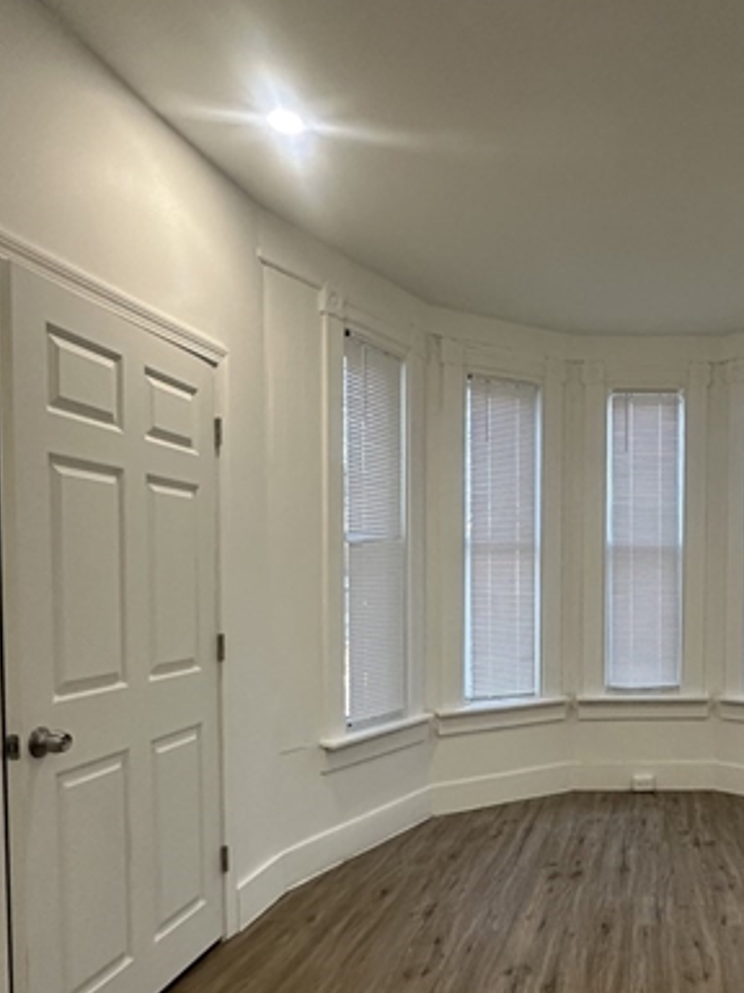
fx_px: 802
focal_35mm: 28
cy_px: 605
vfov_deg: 62.8
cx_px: 669
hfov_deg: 45.2
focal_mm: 2.22
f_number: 2.2
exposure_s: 1/120
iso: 250
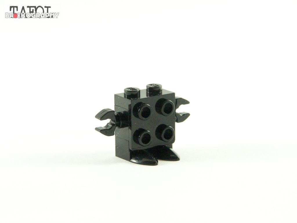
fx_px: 1098
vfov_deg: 11.6
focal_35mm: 128
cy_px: 112
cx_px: 148
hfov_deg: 15.4
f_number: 4
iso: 400
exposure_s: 1/60
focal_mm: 21.2
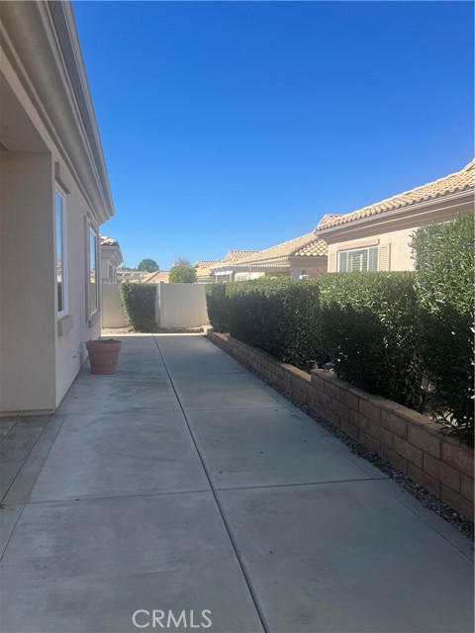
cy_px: 316
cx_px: 238
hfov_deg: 53.1
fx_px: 476
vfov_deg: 67.3
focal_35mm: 26
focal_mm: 5.1
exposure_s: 1/2410
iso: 50
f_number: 1.6
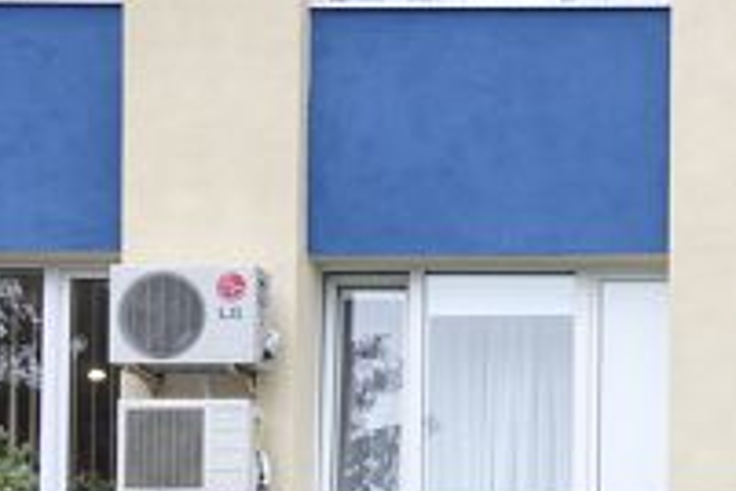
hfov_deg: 11.0
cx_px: 1553
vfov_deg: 7.7
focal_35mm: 168
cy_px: 1052
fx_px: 3434
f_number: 5.6
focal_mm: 22
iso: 220
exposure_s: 1/30
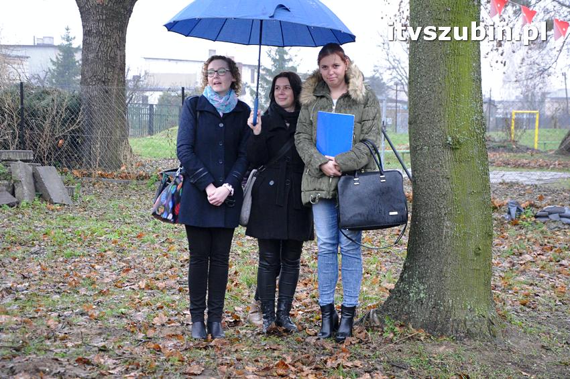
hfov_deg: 26.0
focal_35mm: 78
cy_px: 190
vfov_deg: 17.5
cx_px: 285
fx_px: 1234
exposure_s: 1/50
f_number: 5
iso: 2000
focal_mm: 52
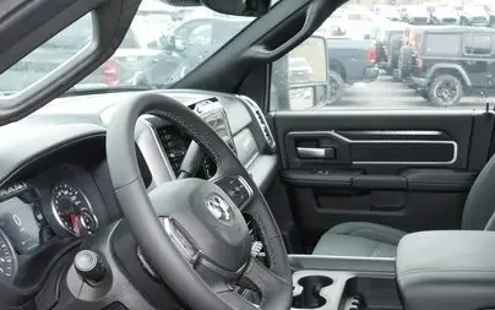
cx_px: 353
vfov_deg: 26.9
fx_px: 634
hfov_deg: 41.7
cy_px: 247
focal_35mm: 47
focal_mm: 14
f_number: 5
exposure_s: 1/60
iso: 500
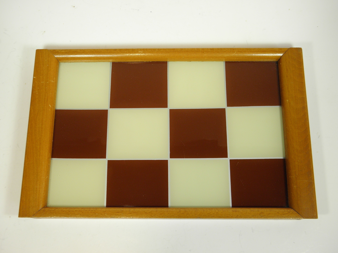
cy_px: 126
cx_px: 169
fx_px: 400
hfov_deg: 45.8
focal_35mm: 41
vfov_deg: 35.1
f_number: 3.8
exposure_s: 1/50
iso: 100
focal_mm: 7.5
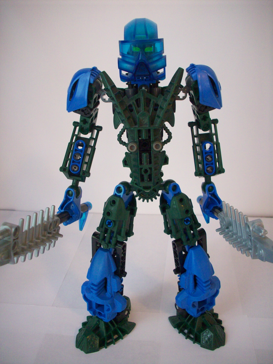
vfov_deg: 50.1
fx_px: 389
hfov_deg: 38.7
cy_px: 182
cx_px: 136
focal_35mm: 37
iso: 160
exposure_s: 1/10.1
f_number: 2.8
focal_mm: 6.2
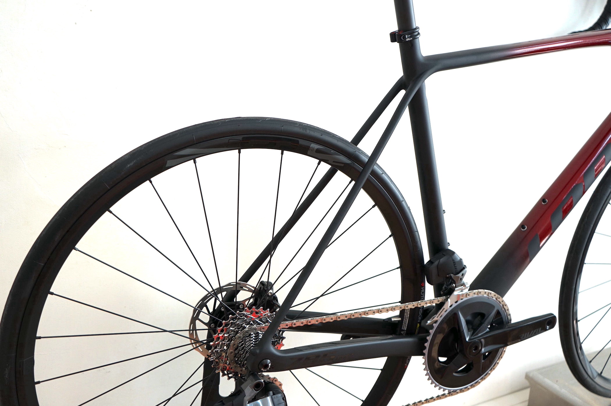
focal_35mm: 36
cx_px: 306
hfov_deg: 53.2
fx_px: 610
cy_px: 203
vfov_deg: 36.8
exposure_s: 1/160
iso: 250
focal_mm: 36
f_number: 4
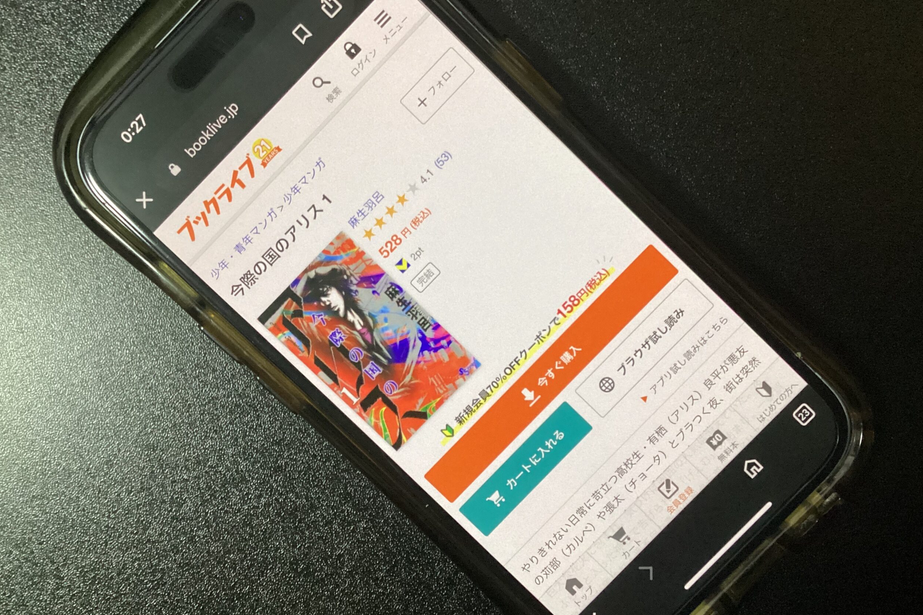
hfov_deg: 57.2
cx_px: 470
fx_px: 846
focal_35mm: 33
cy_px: 307
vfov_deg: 40.0
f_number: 2.4
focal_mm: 3.3
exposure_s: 1/40
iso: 320
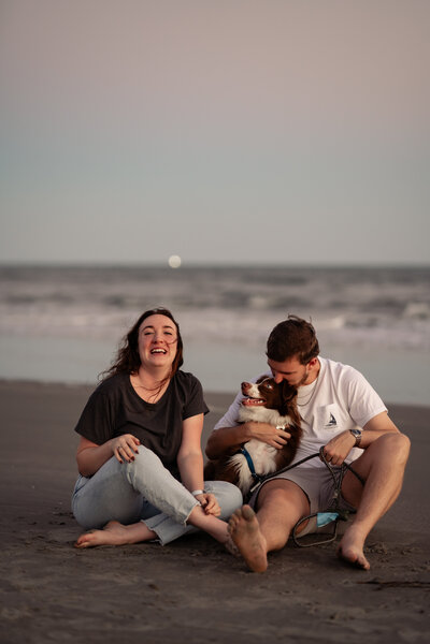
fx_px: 1523
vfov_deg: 23.9
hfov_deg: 16.1
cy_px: 322
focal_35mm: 85
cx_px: 215
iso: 320
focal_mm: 85
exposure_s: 1/200
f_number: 1.8
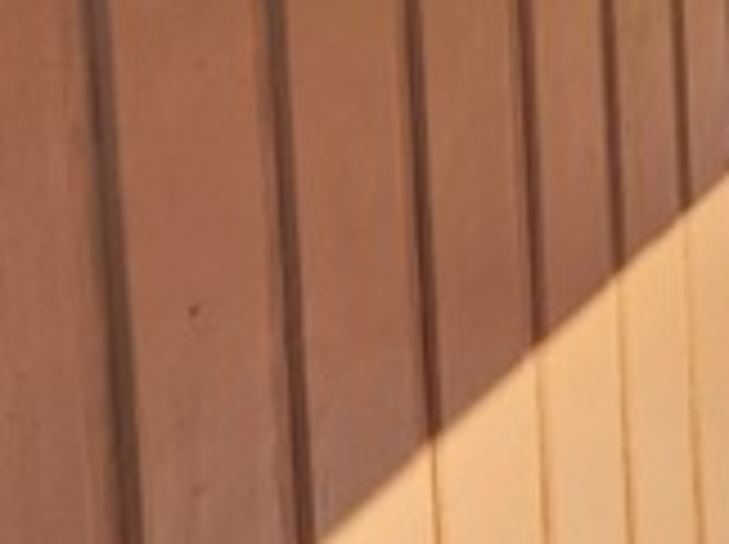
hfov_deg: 20.2
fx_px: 1914
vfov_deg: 15.1
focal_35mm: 91
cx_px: 868
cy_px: -238
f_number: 1.8
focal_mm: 6.4
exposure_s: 1/582
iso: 12
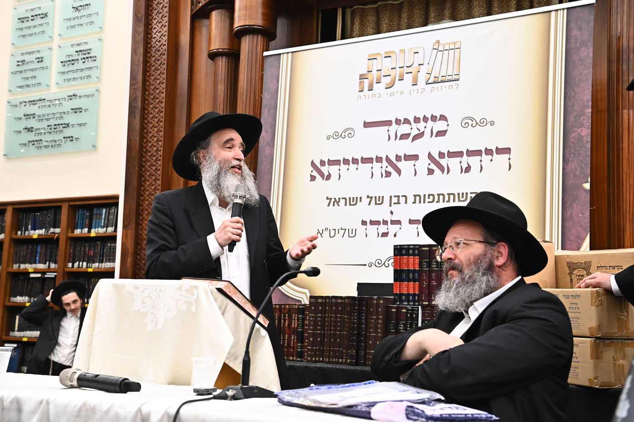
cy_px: 211
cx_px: 317
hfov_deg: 41.1
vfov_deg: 28.0
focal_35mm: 48
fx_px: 845
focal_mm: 48
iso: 3200
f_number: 5.6
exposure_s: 1/200
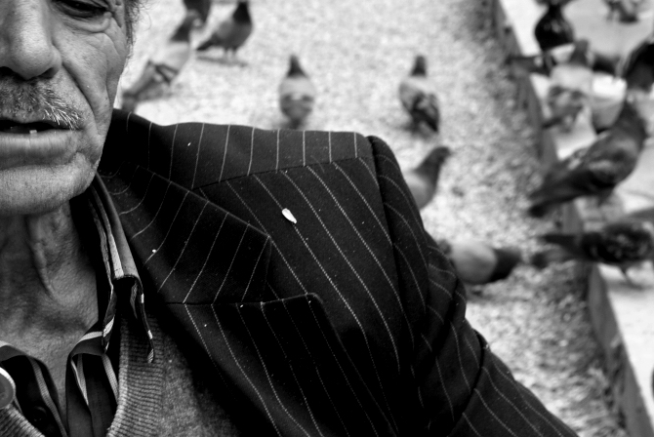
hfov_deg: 18.6
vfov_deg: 12.5
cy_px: 158
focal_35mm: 110
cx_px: 275
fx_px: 2000
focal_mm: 48
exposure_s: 1/13
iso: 100
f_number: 11
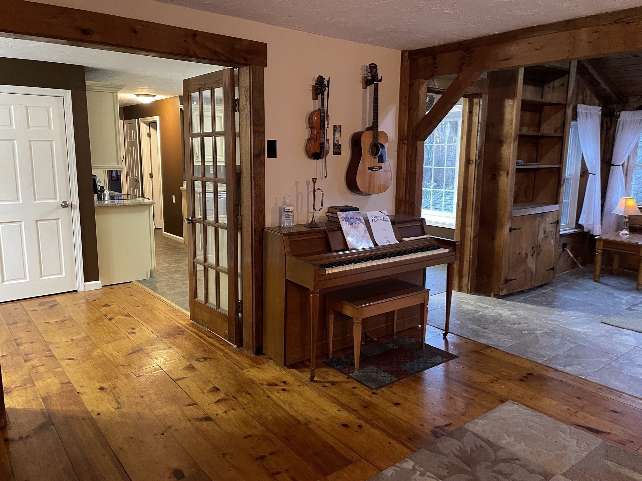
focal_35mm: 26
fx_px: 482
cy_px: 240
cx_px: 321
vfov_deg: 53.1
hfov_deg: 67.3
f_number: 1.6
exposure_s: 1/30
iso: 640
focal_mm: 4.2
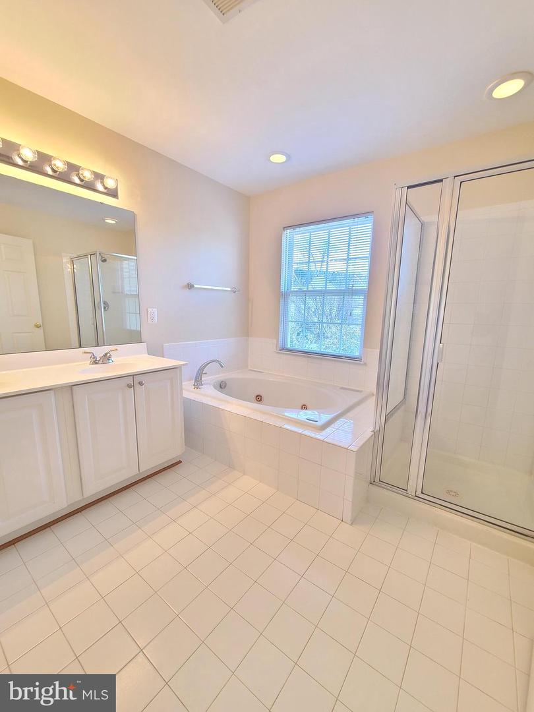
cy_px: 356
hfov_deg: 89.9
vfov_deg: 106.2
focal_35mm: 13
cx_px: 267
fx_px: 267
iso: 160
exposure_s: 1/60
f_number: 2.2
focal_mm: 2.2
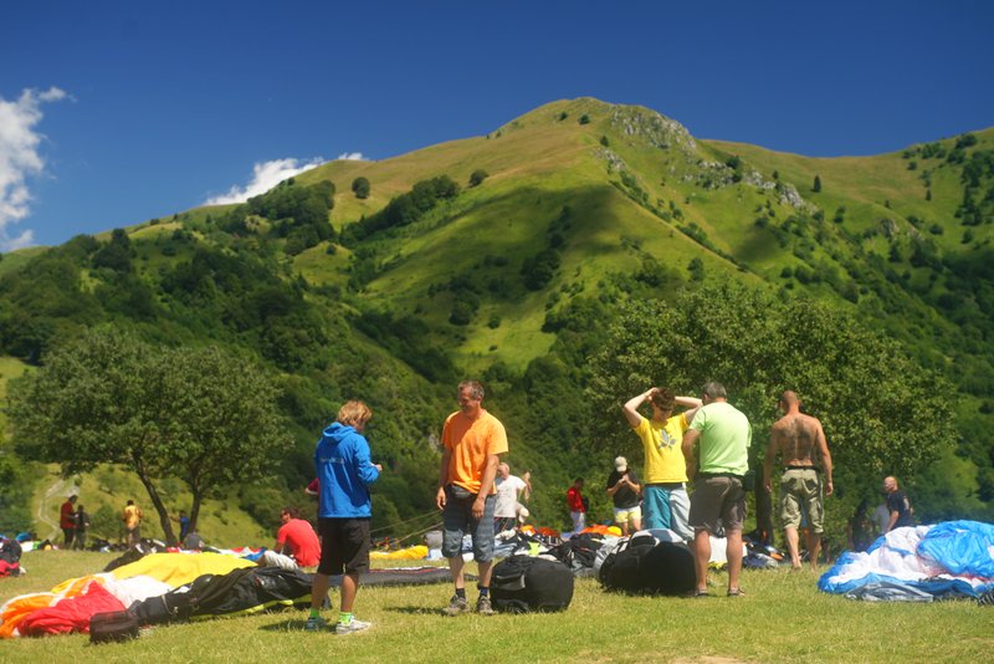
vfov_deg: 27.0
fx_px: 1381
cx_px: 497
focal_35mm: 50
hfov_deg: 39.6
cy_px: 332
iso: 100
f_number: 5.6
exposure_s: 1/250
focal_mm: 50
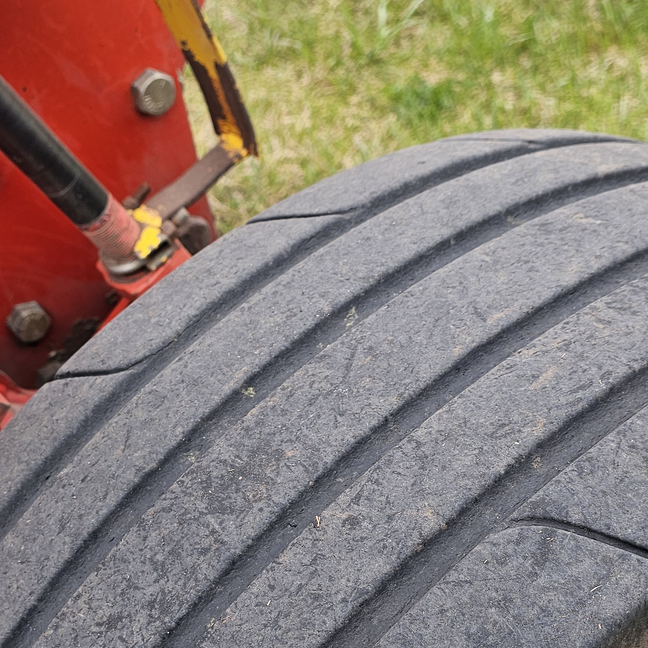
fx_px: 1038
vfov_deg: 33.6
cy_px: 523
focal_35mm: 49
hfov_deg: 34.7
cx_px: 337
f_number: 1.7
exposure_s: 1/180
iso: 20
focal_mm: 6.3
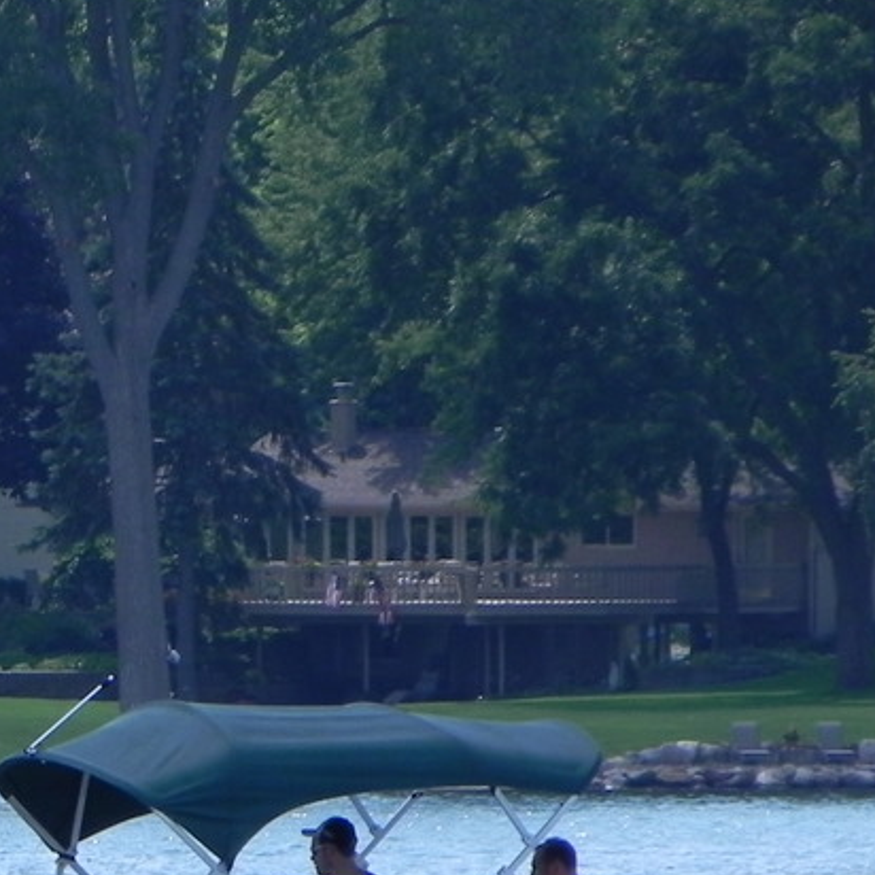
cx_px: -138
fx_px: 35404
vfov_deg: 1.4
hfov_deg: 1.4
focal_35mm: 1238
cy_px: 805
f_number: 6.3
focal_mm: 85.6
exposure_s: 1/368
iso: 160
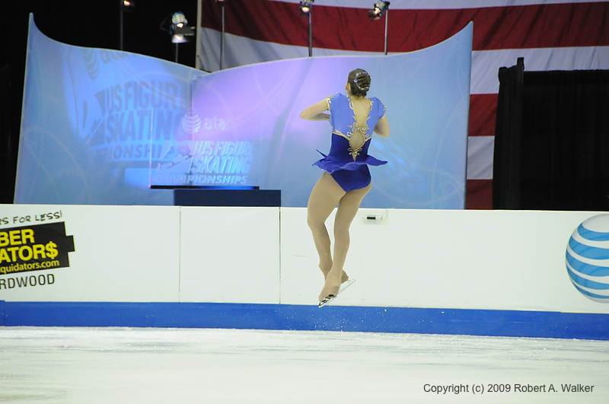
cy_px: 202
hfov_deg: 8.1
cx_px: 304
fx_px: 4308
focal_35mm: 255
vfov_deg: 5.4
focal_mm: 170
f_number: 5.6
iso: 3200
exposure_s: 1/640
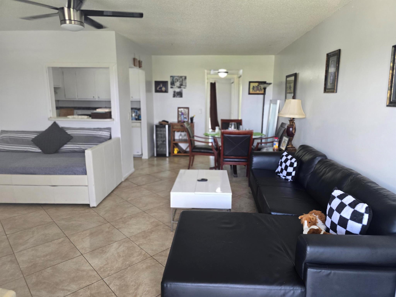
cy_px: 148
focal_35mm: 23
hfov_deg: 73.9
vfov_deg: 58.9
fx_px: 263
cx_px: 198
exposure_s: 1/120
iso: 200
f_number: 1.7
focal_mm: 6.3
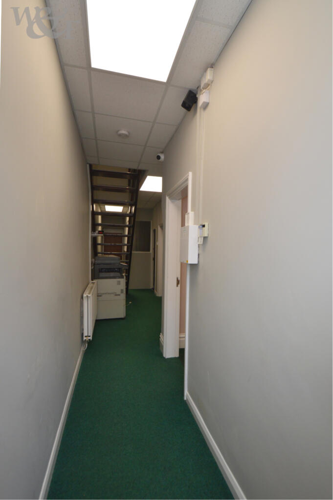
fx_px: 229
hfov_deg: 72.0
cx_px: 166
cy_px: 250
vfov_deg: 95.0
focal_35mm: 16
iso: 400
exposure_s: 1/100
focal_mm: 11
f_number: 5
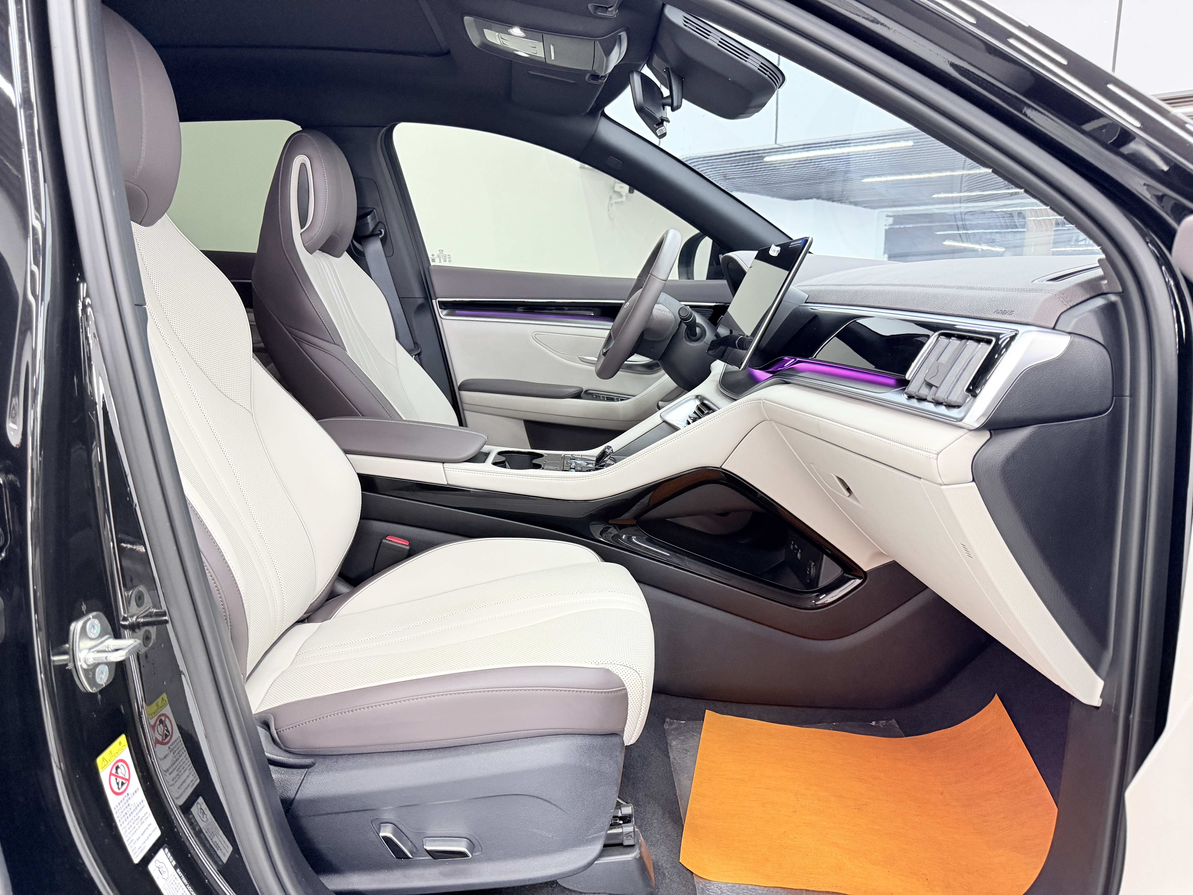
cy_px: 448
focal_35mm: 24
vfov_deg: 56.8
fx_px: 827
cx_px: 596
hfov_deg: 71.6
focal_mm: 6.76
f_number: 1.78
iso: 400
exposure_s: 1/52
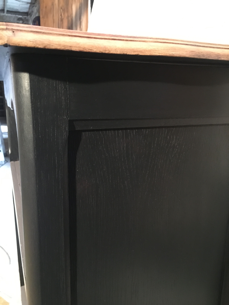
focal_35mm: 29
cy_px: 152
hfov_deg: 48.2
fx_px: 256
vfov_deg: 61.7
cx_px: 114
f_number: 2.2
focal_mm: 4.15
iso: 320
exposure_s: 1/17
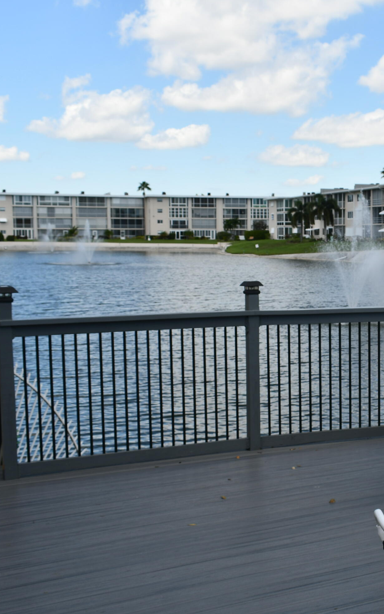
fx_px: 854
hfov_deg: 24.3
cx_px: 373
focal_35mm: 51
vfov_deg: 39.6
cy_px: 305
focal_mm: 22
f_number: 8
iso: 100
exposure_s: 1/250
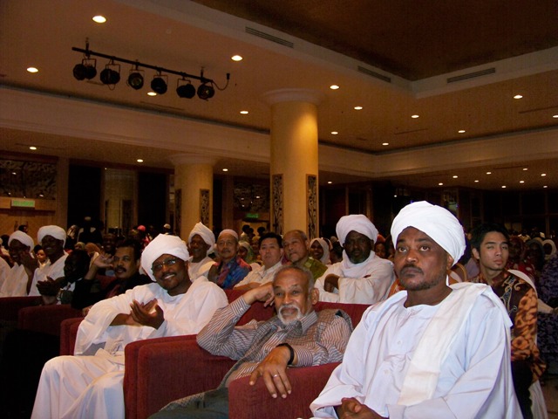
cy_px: 210
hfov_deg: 55.4
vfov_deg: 42.9
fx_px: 532
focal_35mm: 33
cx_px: 279
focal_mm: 5.85
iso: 200
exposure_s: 1/30
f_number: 2.8
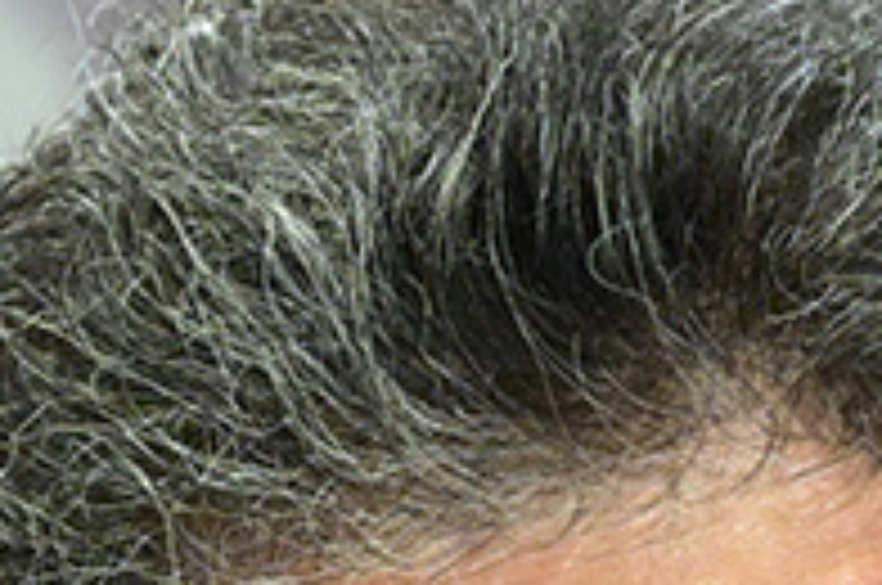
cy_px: 1134
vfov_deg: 1.0
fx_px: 32262
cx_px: 459
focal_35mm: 1319
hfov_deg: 1.6
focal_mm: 200
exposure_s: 1/200
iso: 5000
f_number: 4.5
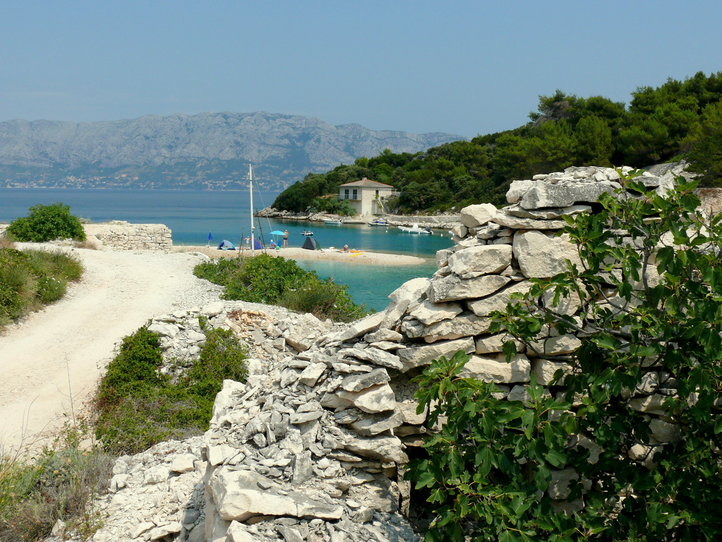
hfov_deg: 46.8
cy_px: 271
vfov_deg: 36.0
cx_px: 361
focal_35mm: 40
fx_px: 834
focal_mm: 8.1
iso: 100
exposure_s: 1/250
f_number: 5.6
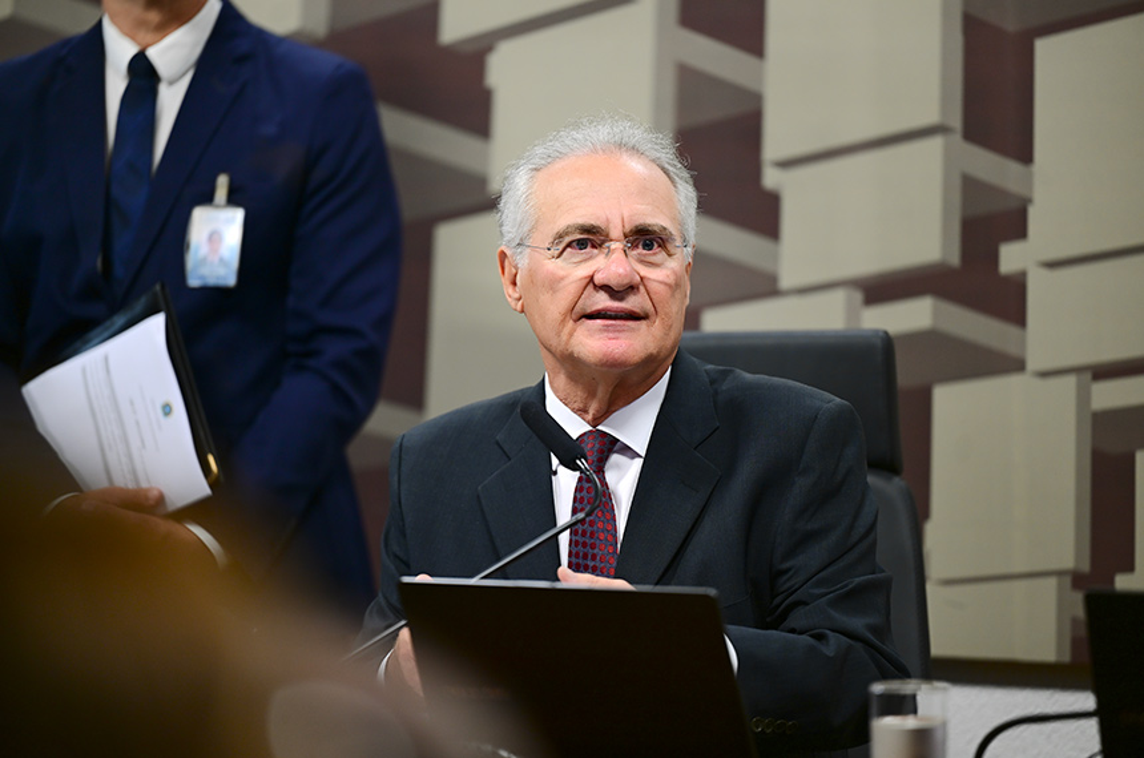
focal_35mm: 200
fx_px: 6344
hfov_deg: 10.3
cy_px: 379
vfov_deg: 6.8
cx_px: 572
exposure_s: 1/80
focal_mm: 200
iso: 400
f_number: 2.8
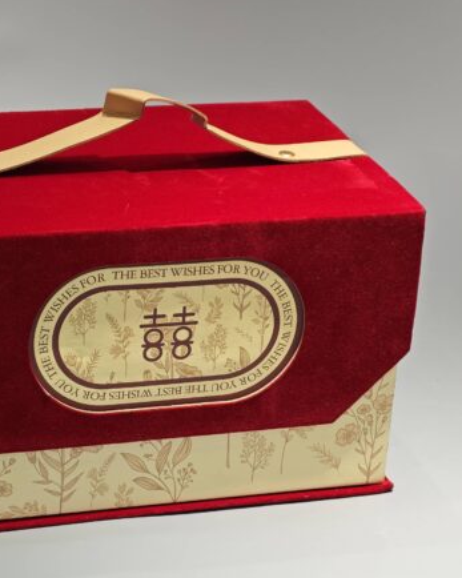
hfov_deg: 14.2
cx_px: 118
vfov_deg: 17.8
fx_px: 1847
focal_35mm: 108
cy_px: 282
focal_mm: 10.1
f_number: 2
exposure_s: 1/100
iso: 200
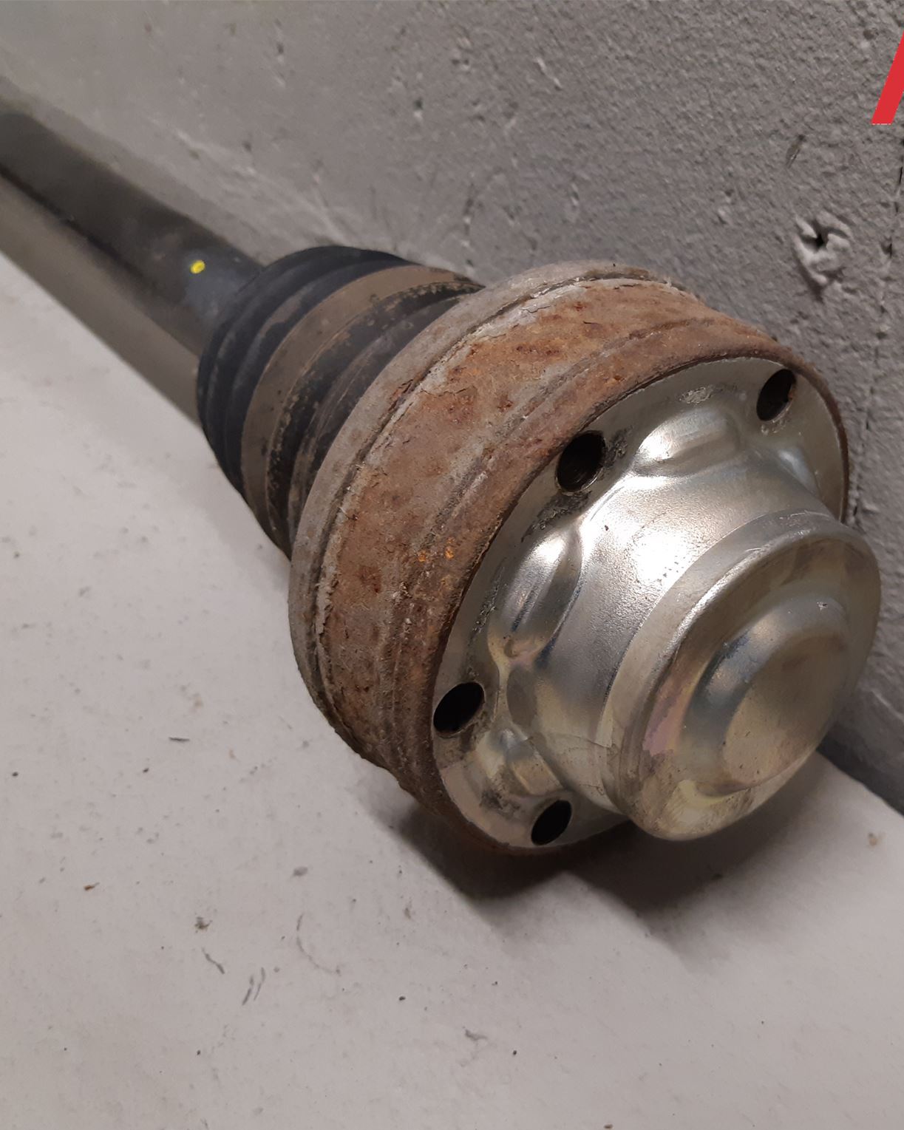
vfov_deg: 52.8
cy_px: 567
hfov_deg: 43.0
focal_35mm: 34
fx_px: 1137
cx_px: 568
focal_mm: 3.93
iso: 160
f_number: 1.7
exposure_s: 1/50
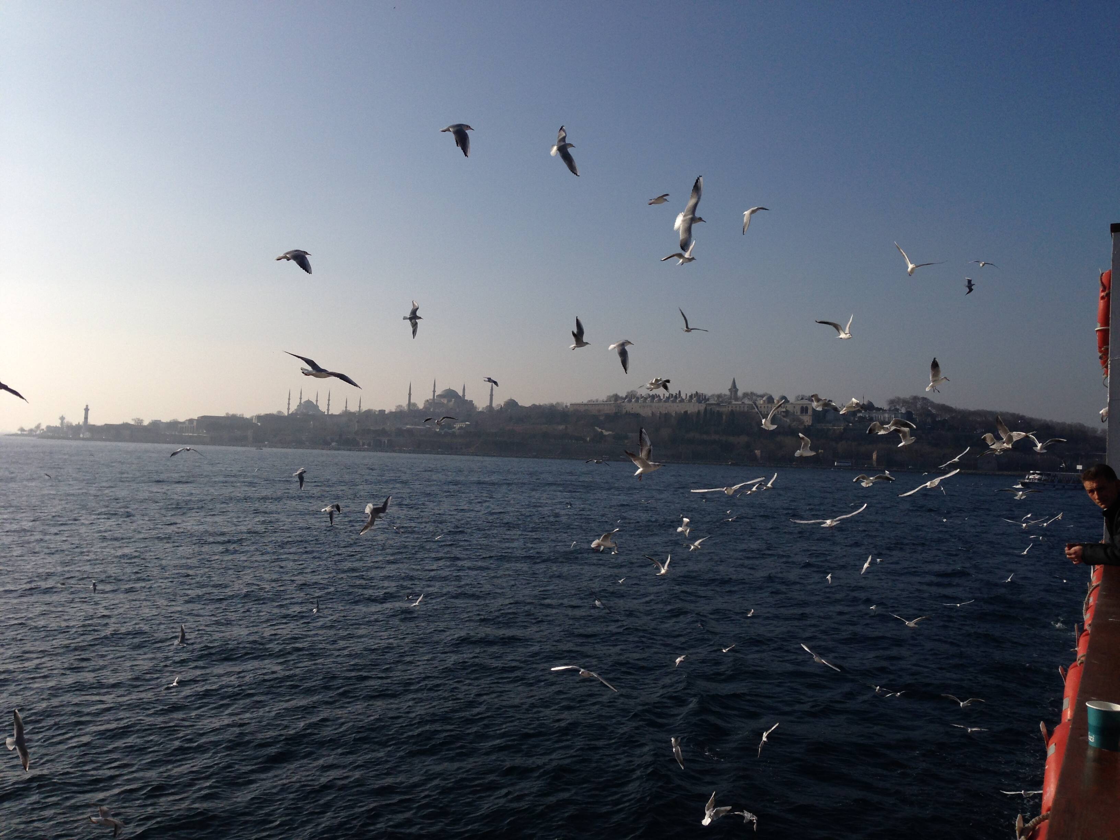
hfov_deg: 55.4
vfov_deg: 42.9
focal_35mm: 33
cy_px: 420
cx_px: 560
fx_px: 1068
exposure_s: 1/4525
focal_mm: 4.12
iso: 50
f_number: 2.4
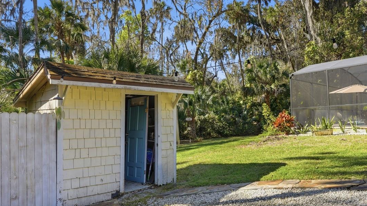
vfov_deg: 45.7
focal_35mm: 25
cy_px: 124
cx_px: 222
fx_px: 243
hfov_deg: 73.2
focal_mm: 16
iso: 160
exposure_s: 1/3200
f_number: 8
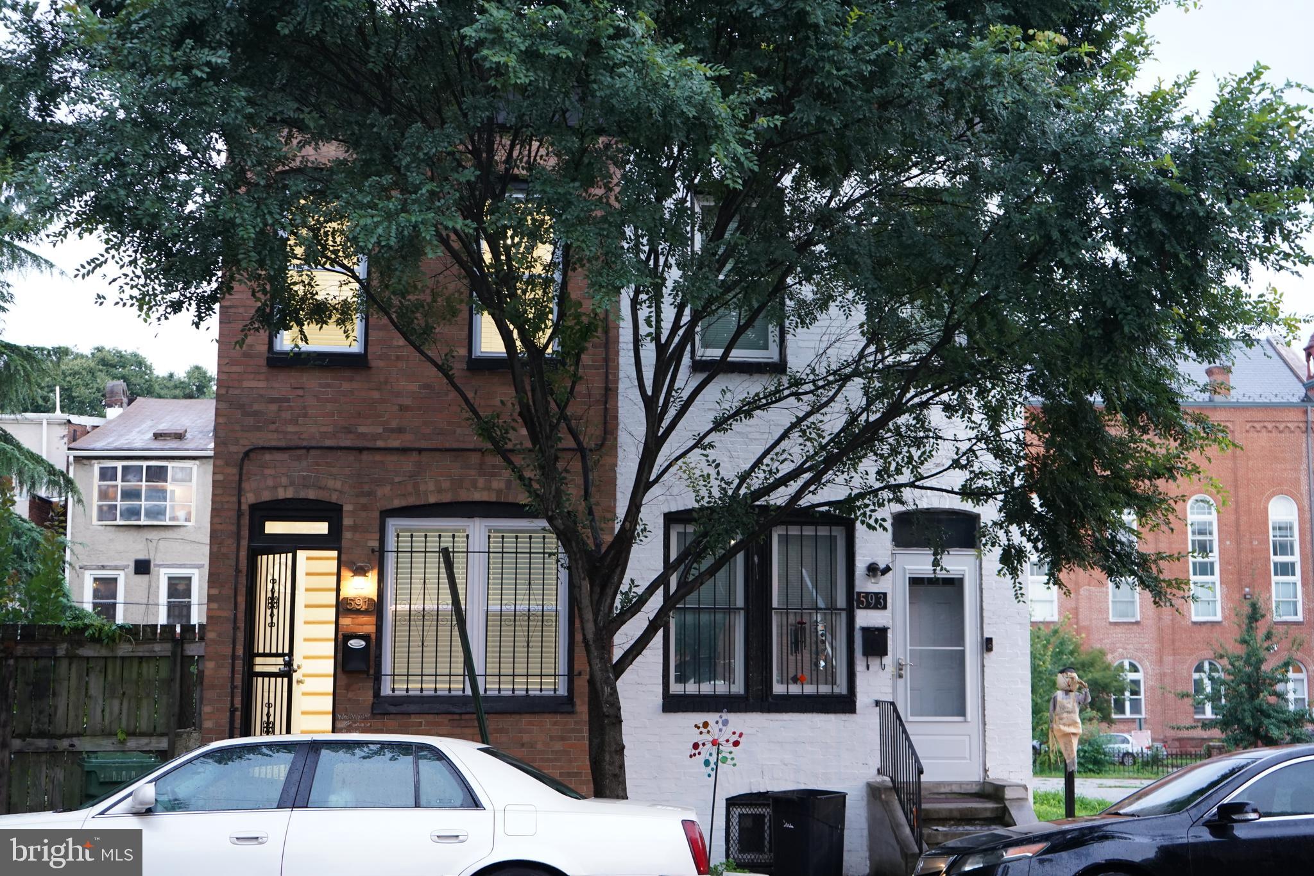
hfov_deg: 41.9
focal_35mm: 47
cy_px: 438
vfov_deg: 28.6
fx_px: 1715
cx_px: 657
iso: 2500
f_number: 4.5
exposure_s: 1/50
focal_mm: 47
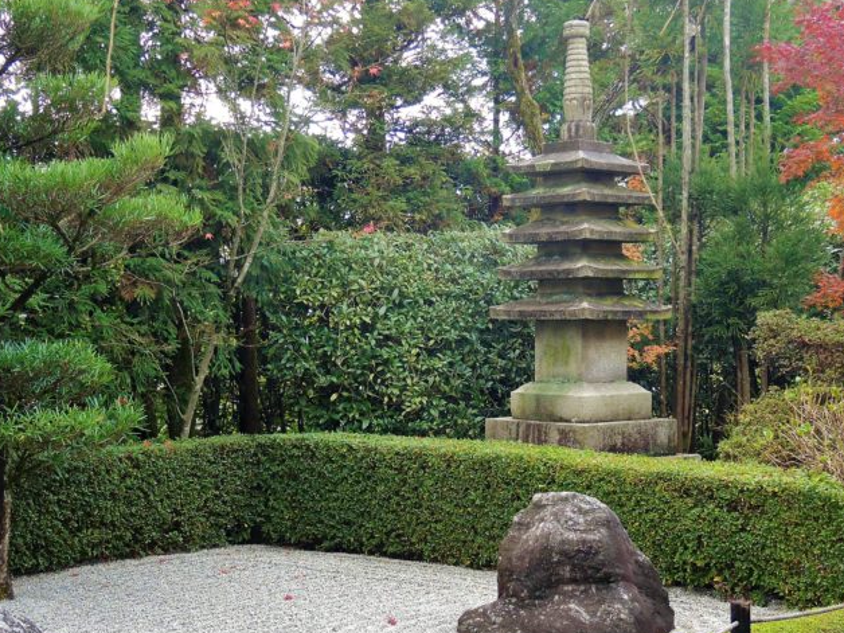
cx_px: 391
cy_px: 349
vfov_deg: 23.6
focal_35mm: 62
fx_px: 1512
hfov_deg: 31.2
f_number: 2.2
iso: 80
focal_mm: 8.2
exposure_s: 1/125
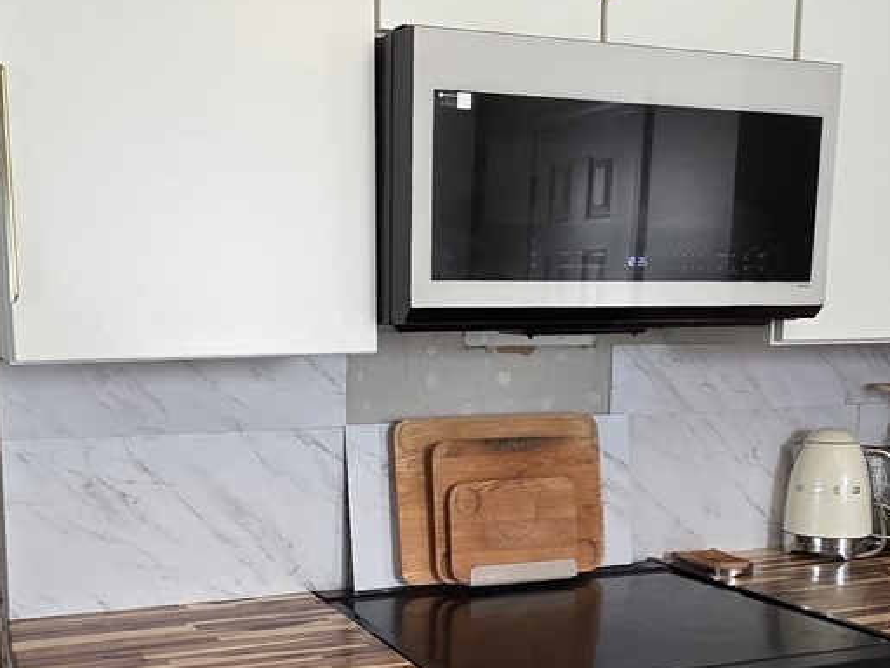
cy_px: 492
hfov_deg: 47.3
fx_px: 1003
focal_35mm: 39
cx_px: 318
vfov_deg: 36.1
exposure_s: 1/120
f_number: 1.9
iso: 200
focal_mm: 2.2
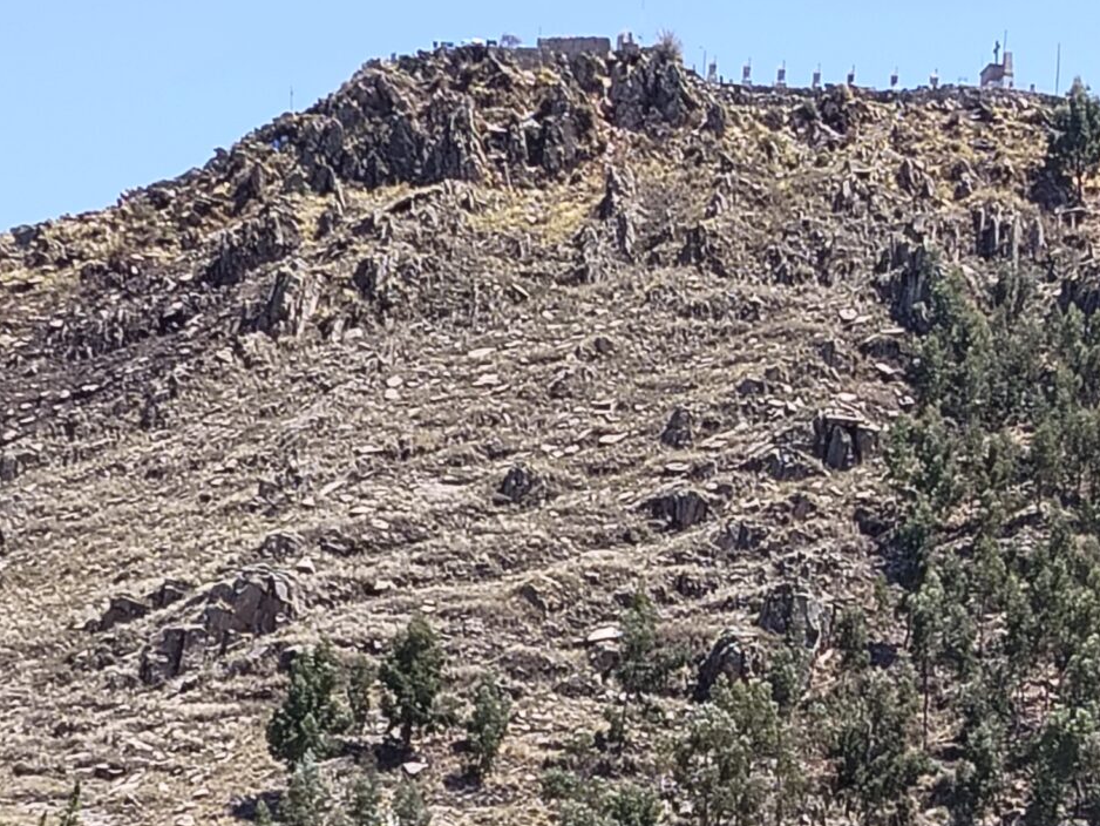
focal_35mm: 131
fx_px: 4164
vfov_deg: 11.1
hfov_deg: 15.0
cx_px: 748
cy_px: 952
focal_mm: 5.25
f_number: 1.75
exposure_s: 1/400
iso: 100
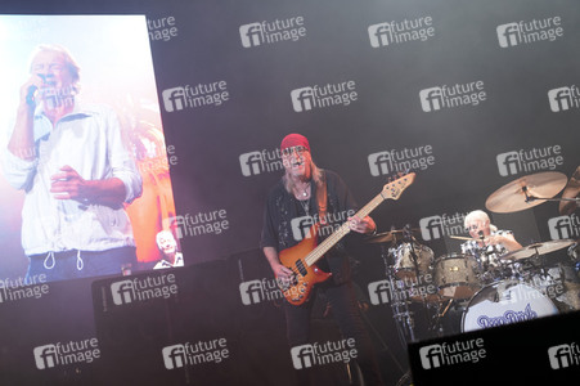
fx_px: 676
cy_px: 193
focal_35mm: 42
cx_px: 290
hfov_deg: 46.4
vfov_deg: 31.8
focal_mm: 42
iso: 640
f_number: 5
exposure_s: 1/60
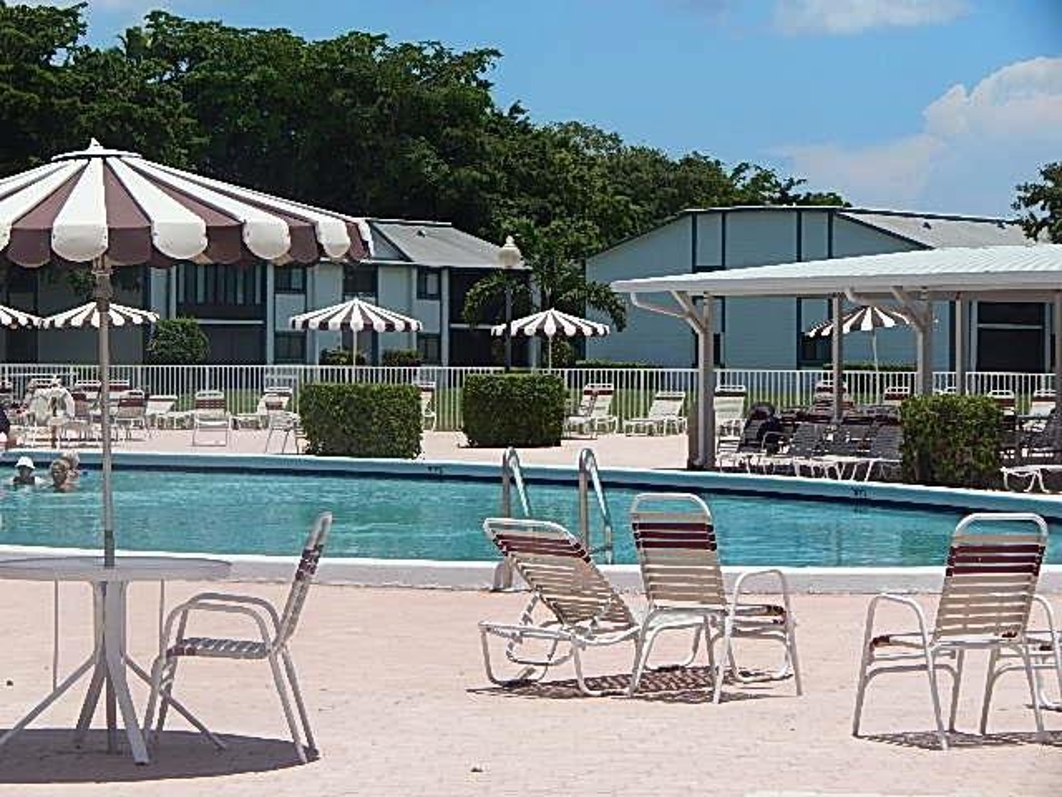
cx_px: 531
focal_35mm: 115
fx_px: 3528
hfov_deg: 17.1
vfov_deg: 12.9
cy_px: 398
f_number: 9.2
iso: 125
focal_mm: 20.5
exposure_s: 1/400
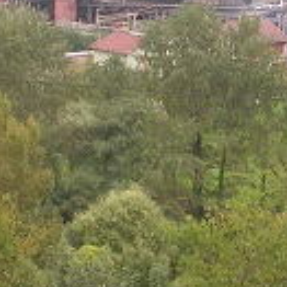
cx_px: 230
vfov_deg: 7.3
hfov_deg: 7.3
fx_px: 2232
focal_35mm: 238
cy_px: -28
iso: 50
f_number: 4.1
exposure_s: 1/51.2
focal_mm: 13
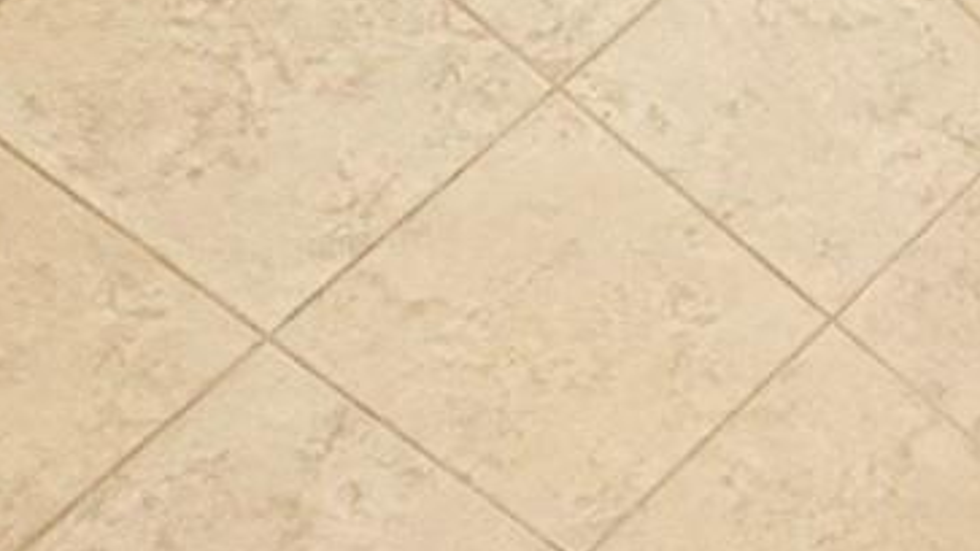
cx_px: 1957
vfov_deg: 14.0
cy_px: 346
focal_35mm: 86
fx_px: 2234
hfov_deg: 17.6
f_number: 2.2
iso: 160
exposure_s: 1/120
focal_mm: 2.22
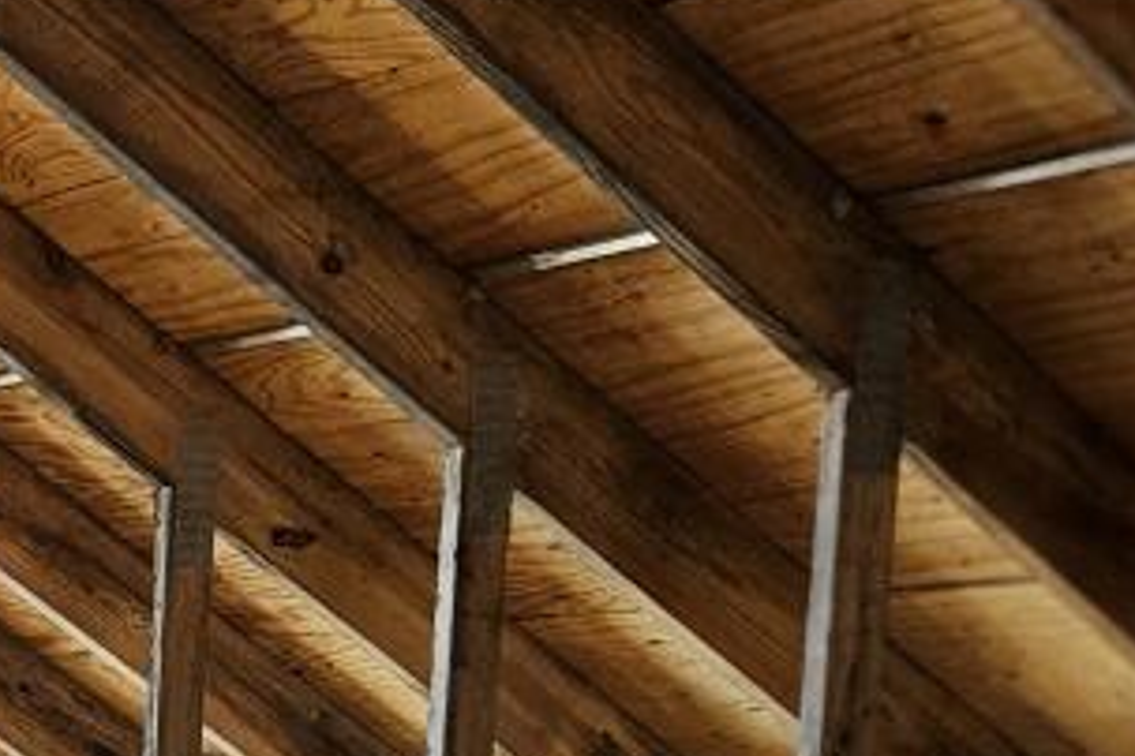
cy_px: 1261
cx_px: -951
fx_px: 3184
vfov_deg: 12.6
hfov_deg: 16.6
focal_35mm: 101
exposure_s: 1/120
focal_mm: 5.4
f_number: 1.8
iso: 250
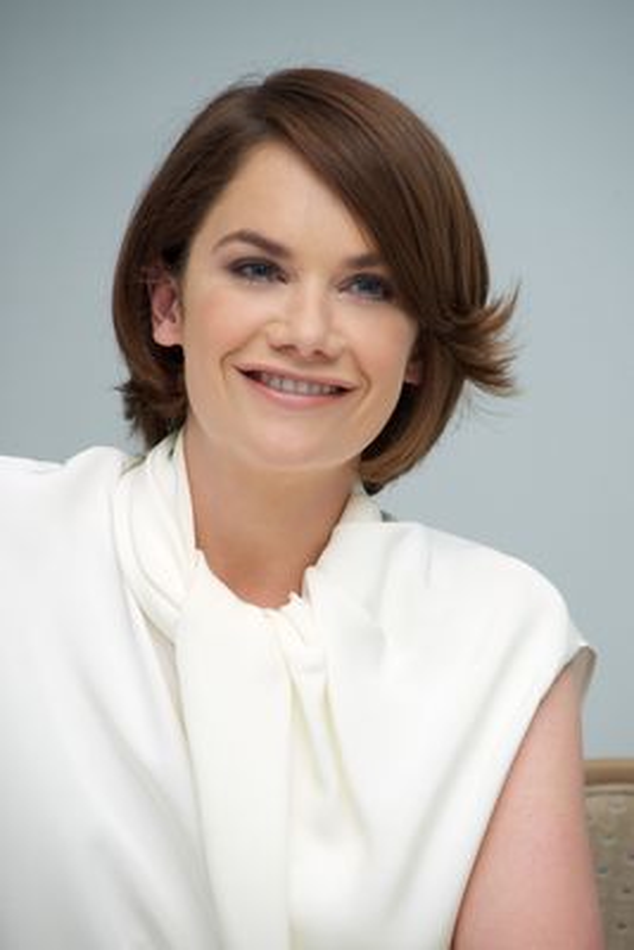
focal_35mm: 200
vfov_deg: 10.3
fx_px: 5278
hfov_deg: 6.9
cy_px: 475
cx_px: 317
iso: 500
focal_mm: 200
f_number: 5.6
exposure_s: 1/100
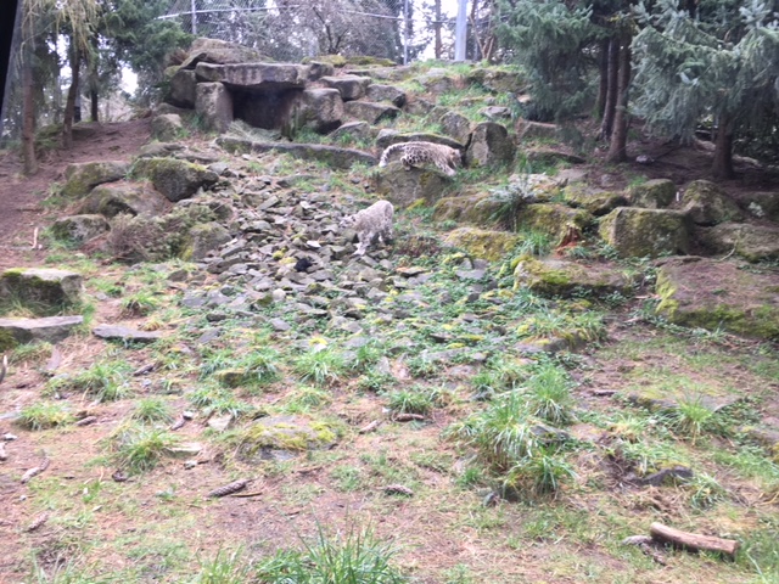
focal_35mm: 29
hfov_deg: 61.7
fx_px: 653
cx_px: 390
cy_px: 292
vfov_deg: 48.2
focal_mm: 4.15
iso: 32
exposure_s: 1/60
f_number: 2.2
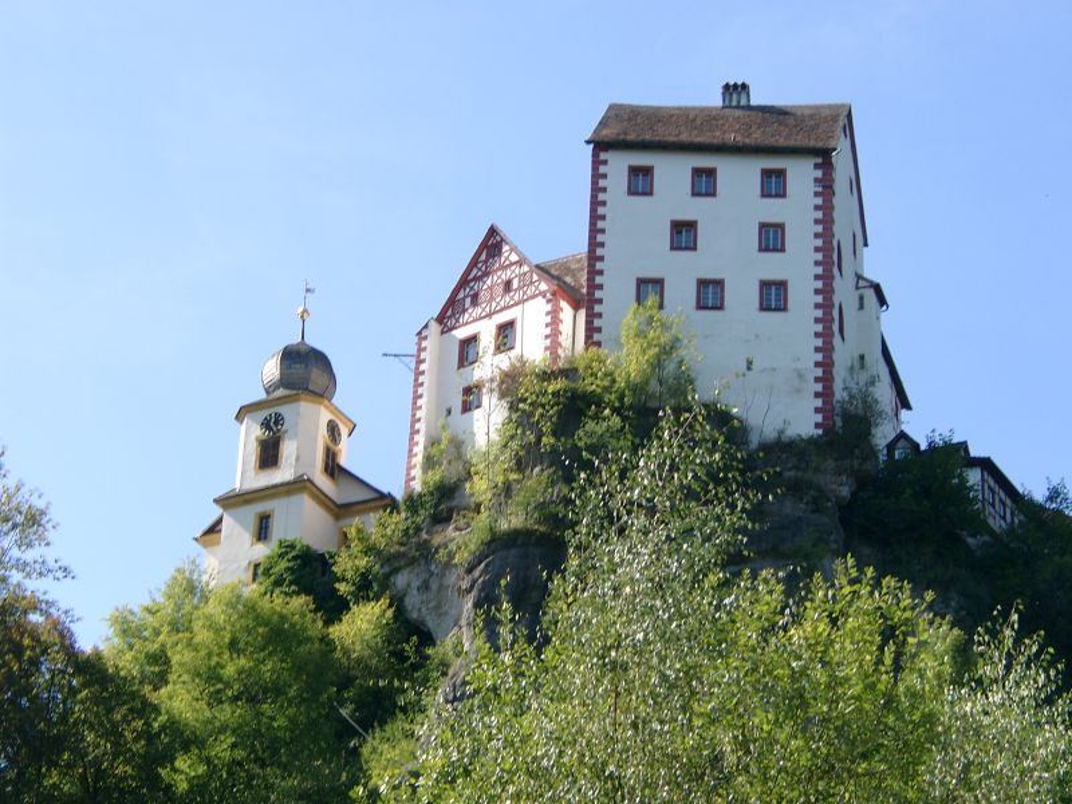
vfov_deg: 14.8
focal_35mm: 100
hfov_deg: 19.6
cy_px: 402
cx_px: 536
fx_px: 3097
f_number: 4
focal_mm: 20.74
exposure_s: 1/276
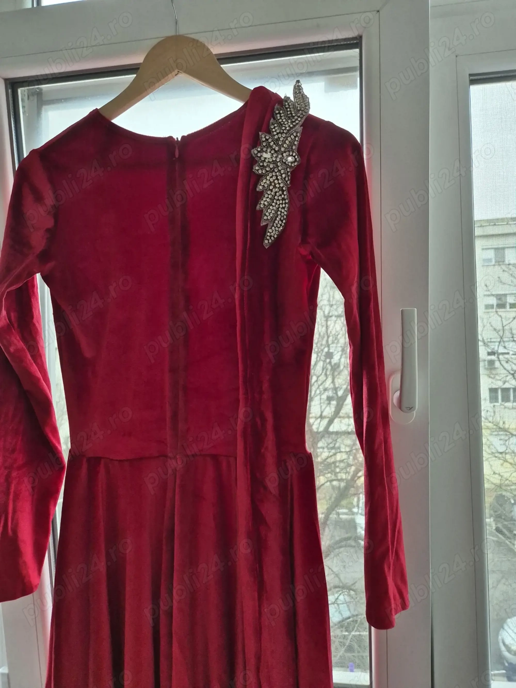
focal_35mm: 23
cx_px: 258
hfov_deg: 58.9
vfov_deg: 73.9
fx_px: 457
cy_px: 344
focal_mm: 5.4
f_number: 1.8
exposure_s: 1/180
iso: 250
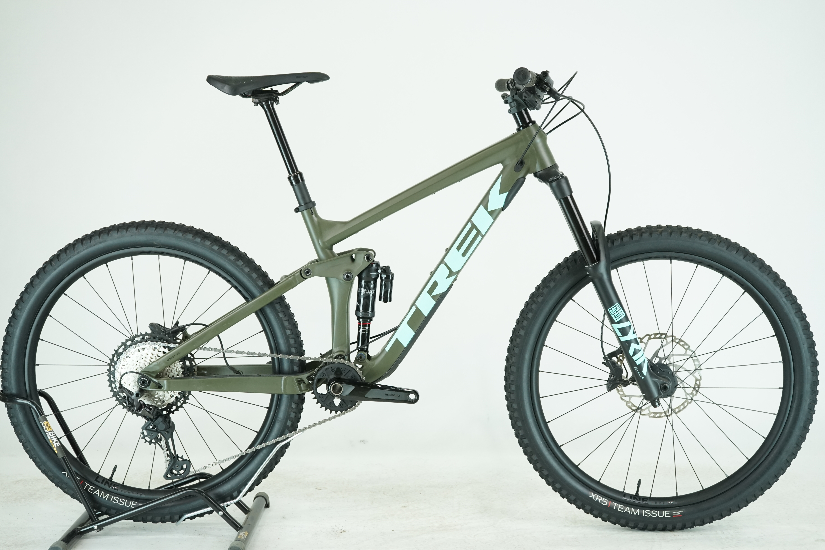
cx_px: 413
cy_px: 277
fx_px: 1237
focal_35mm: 54
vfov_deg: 25.1
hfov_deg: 36.9
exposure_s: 1/200
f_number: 5.6
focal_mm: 53
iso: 1600
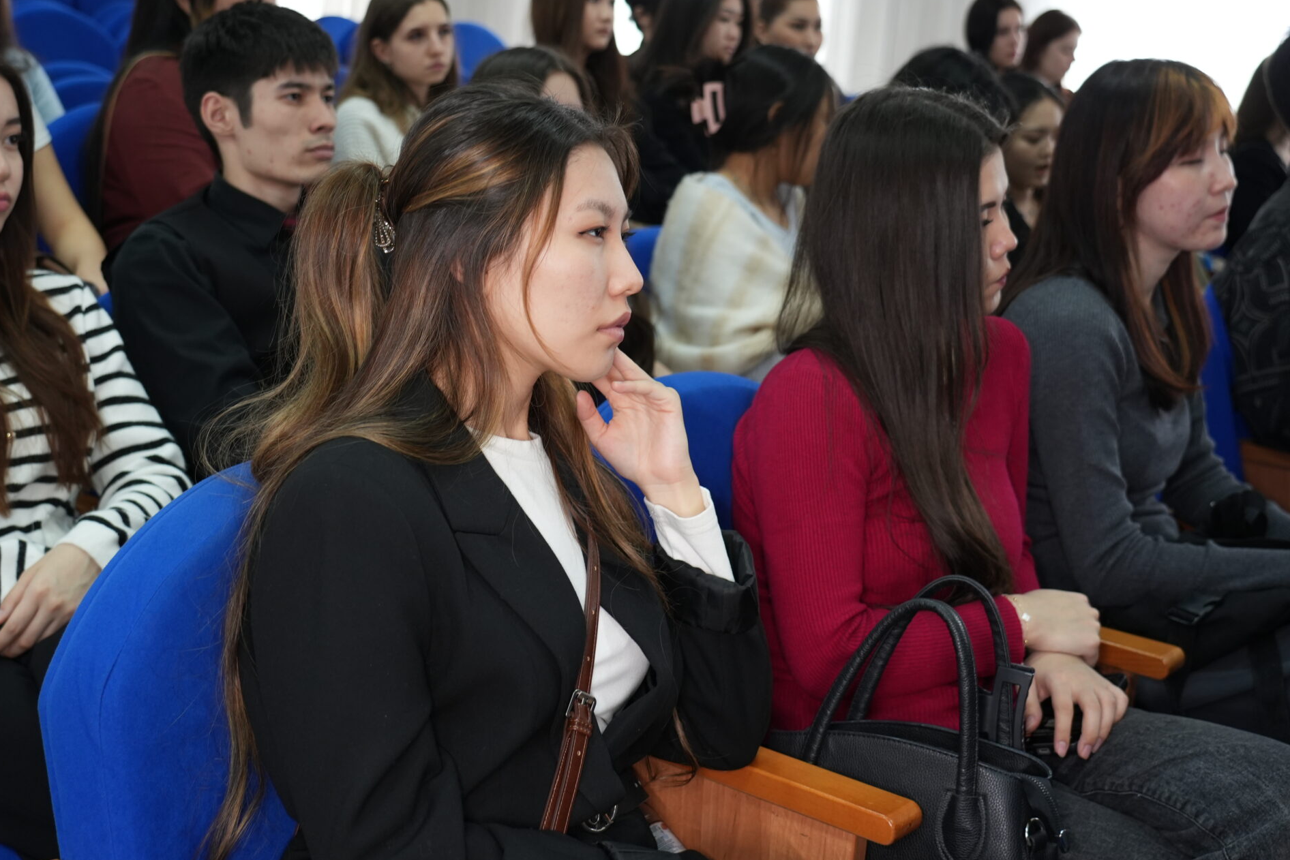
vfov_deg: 29.2
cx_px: 548
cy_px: 344
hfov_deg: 42.6
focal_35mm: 46
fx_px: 1648
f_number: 4
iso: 800
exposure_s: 1/40
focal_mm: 34
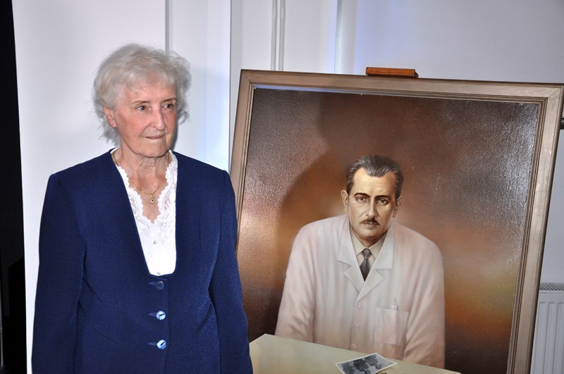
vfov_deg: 29.8
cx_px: 282
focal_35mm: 45
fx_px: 704
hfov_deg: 43.7
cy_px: 187
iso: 800
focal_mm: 30
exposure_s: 1/60
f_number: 4.2
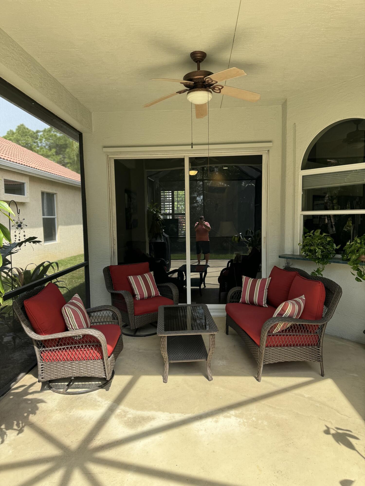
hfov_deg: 56.8
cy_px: 243
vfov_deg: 71.6
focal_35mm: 24
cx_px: 182
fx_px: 337
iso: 80
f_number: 1.78
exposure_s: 1/925
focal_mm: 6.86
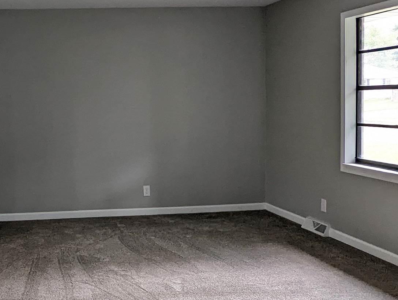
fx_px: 518
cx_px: 56
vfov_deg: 32.2
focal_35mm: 45
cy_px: 122
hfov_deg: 39.6
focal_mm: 2.35
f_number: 2.2
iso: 162
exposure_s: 1/120
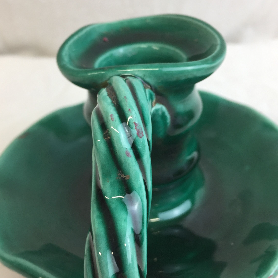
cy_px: 151
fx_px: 336
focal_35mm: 37
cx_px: 128
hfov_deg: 44.9
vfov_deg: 44.9
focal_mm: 4.15
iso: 50
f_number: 2.2
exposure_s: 1/100
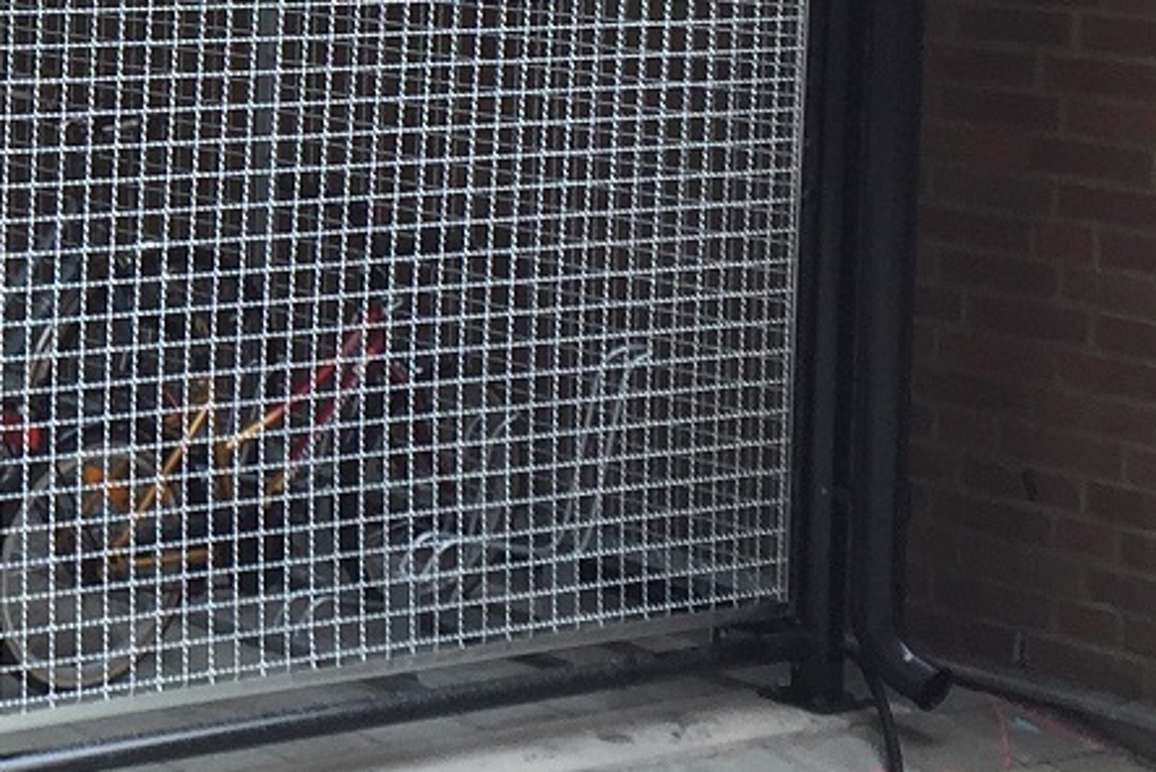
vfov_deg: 12.2
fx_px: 3567
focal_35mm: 111
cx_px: -402
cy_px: 8
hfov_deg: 17.2
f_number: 2.2
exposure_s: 1/149
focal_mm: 4.15
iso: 32
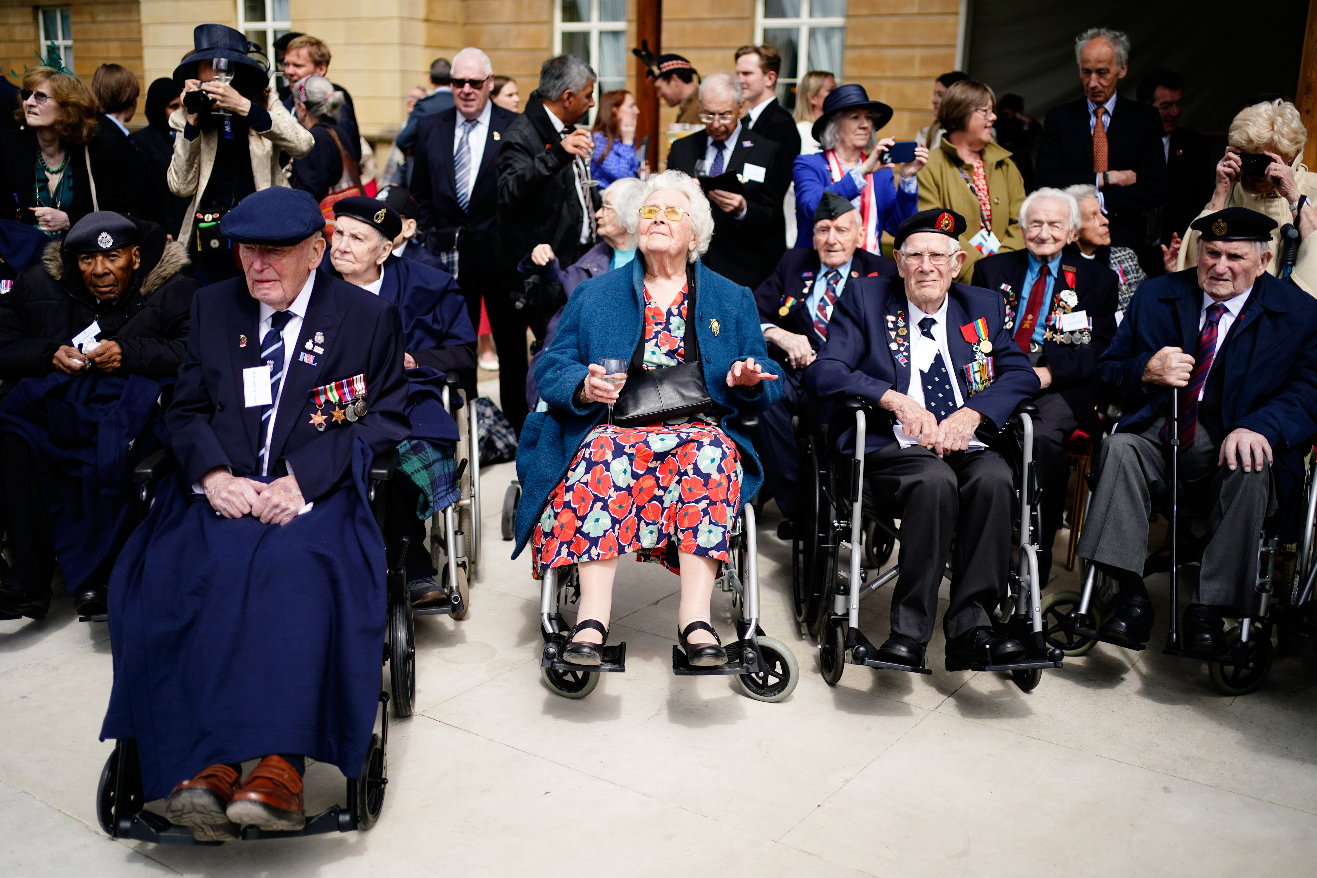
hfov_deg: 54.4
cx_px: 658
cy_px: 439
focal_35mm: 35
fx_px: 1280
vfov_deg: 37.9
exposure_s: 1/6400
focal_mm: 35
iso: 200
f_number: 1.8
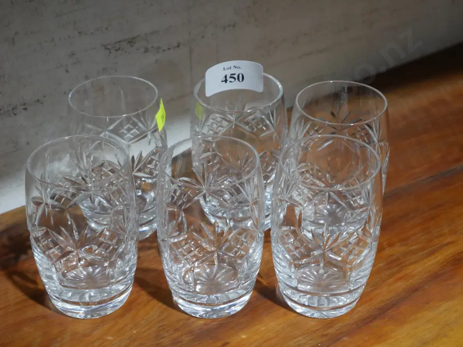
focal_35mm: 79
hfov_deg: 24.7
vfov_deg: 18.7
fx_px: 1057
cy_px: 175
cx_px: 229
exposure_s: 1/100
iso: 1600
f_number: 5.6
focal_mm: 39
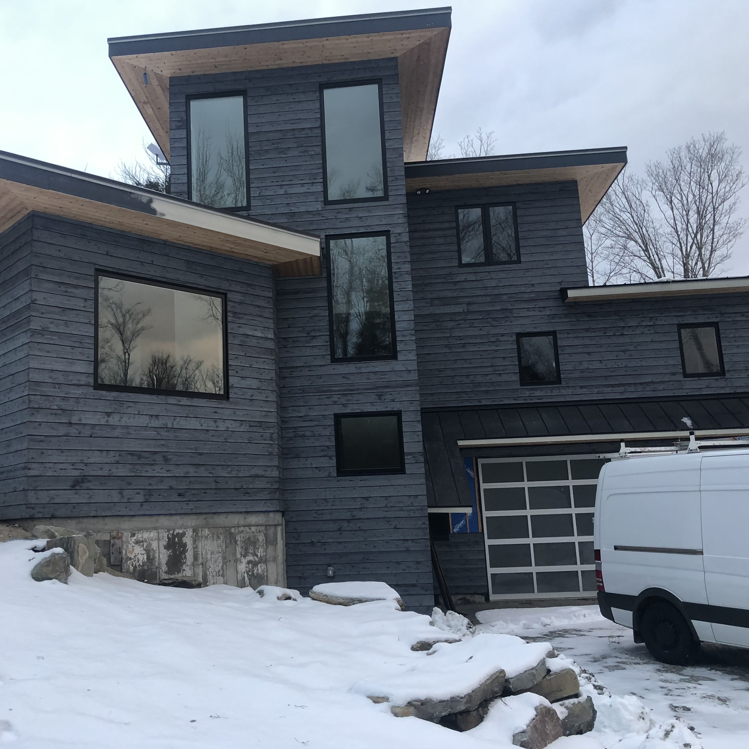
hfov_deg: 48.1
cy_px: 368
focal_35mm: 34
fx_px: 832
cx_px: 297
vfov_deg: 48.4
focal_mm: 3.99
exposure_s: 1/40
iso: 25
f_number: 1.8
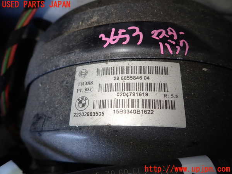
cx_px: 116
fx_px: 168
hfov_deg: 69.4
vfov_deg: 54.9
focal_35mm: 25
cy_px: 87
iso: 100
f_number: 2
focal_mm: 4.5
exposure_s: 1/60
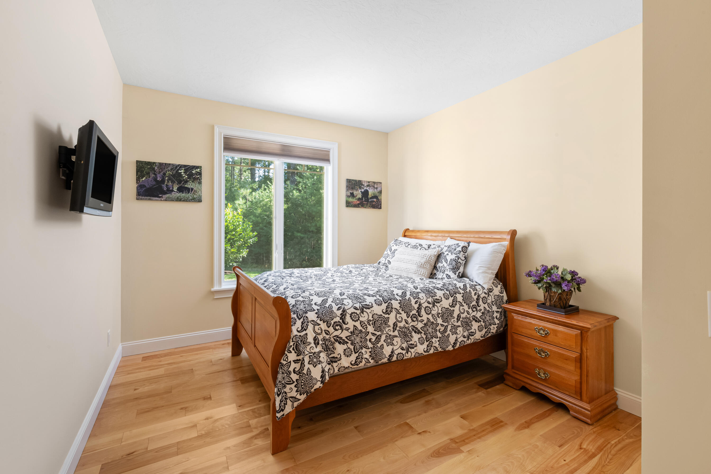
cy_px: 237
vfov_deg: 77.3
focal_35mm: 15
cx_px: 356
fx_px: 296
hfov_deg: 100.4
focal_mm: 15
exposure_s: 1/1.25
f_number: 11
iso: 320
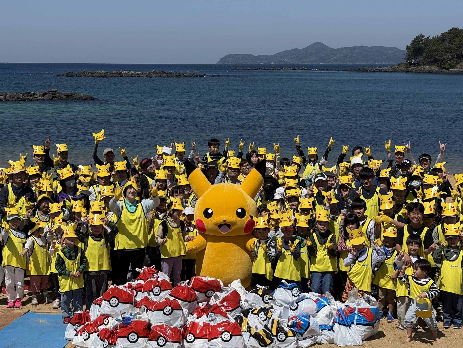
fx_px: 883
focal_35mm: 66
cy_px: 153
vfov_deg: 22.2
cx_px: 229
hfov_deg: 29.4
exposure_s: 1/9901
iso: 80
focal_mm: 6.76
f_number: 1.78
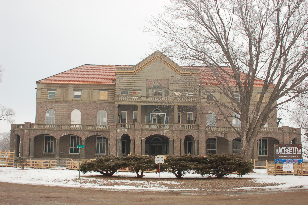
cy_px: 102
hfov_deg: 46.4
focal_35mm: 42
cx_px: 154
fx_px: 359
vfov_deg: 31.8
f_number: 7.1
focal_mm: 28
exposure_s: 1/200
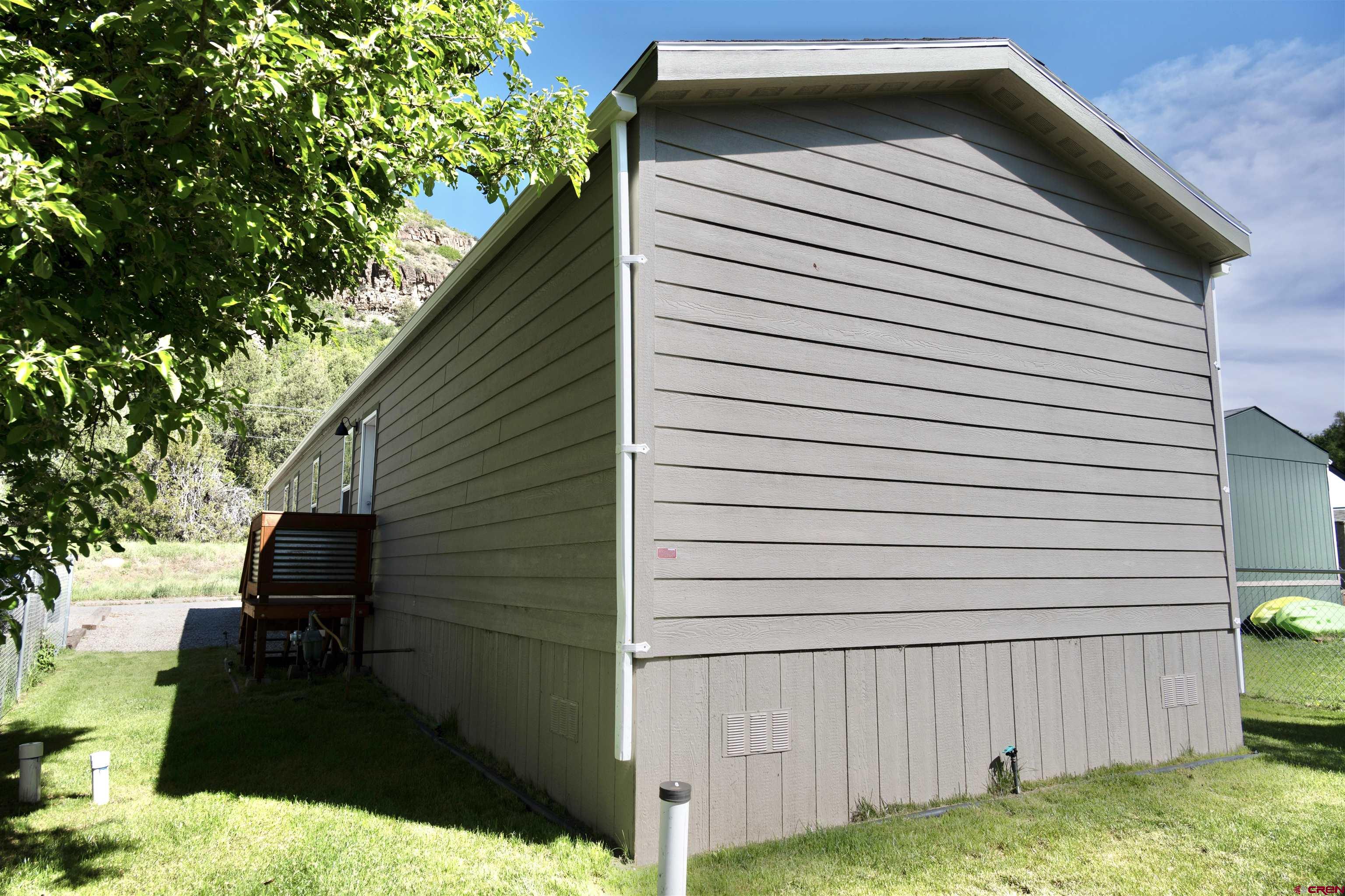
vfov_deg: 53.1
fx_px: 897
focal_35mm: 24
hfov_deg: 73.7
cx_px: 672
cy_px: 448
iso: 100
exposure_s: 1/400
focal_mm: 24
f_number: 7.1
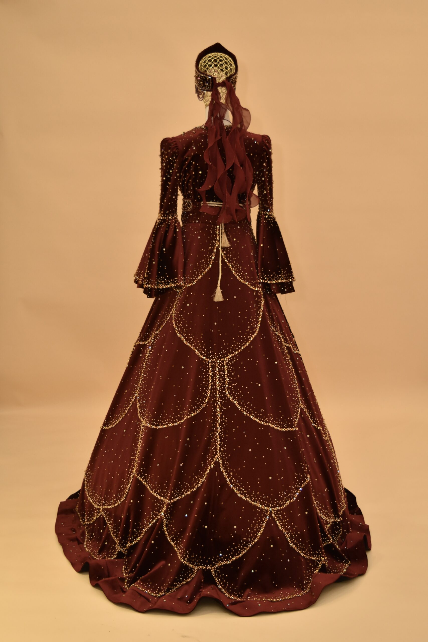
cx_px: 214
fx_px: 749
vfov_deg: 46.4
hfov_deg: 31.9
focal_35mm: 42
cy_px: 321
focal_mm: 28
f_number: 4.5
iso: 400
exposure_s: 1/125
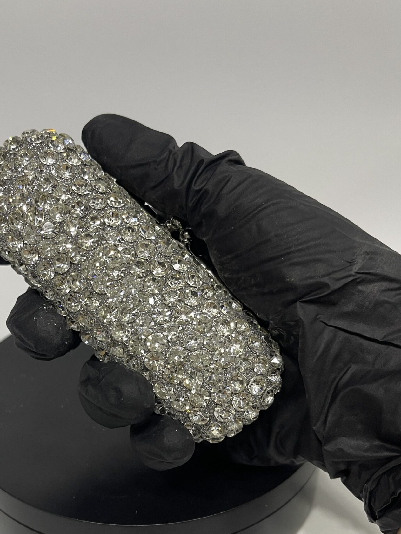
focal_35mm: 38
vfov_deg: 48.6
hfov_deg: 37.5
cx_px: 150
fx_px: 587
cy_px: 329
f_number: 1.6
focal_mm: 5.1
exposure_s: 1/50
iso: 125
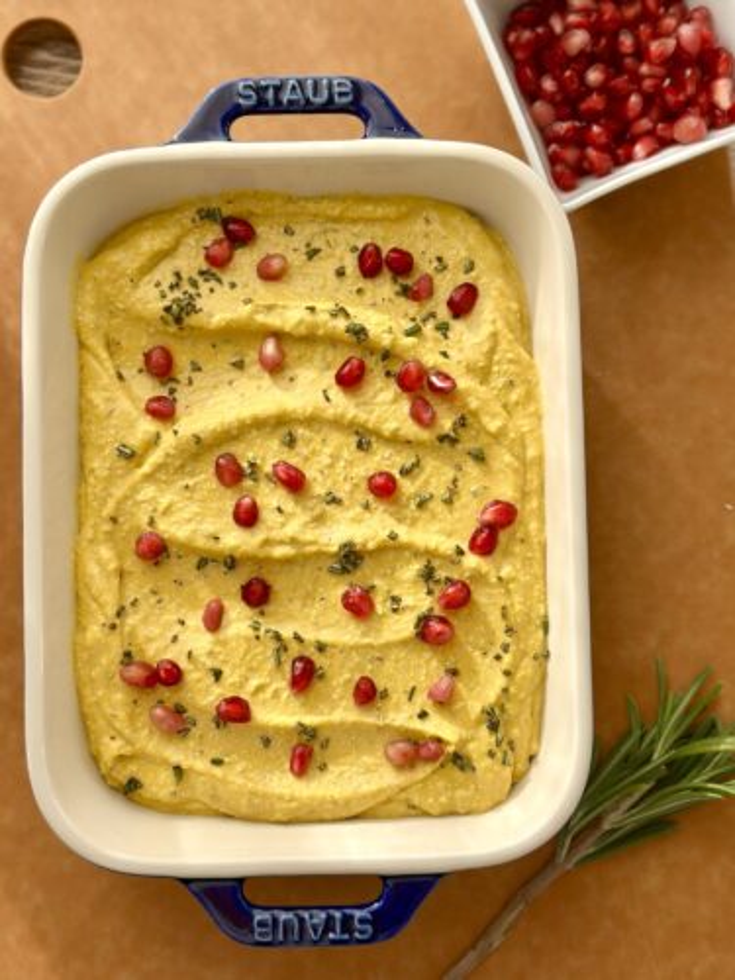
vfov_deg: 39.7
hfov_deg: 30.3
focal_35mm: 48
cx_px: 368
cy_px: 490
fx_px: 1359
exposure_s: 1/1133
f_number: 1.78
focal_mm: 6.86
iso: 80
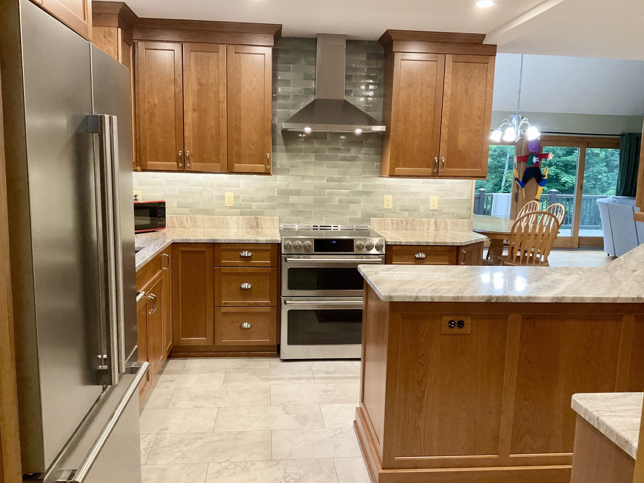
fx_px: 539
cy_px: 242
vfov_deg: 48.2
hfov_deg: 61.7
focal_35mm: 29
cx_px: 322
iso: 160
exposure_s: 1/60
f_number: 1.8
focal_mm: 3
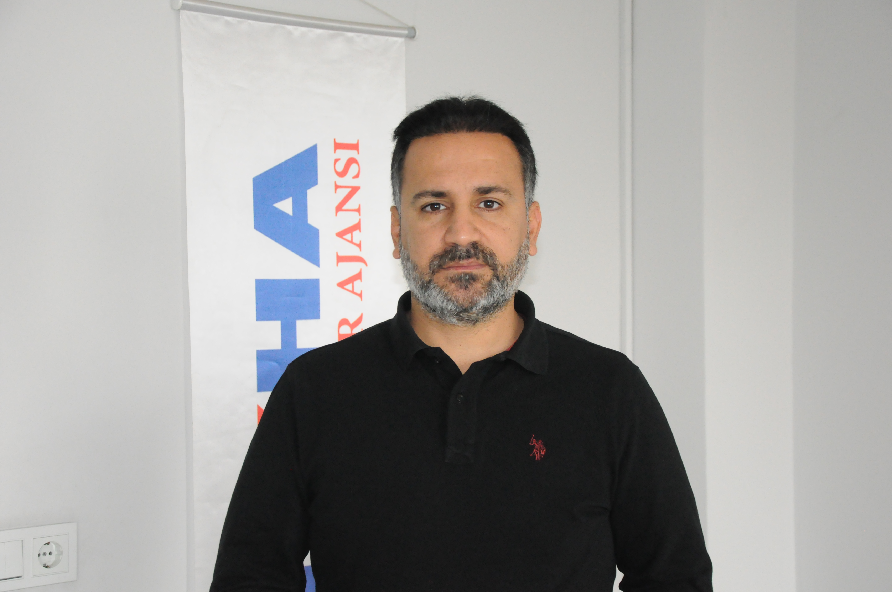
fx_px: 3415
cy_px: 296
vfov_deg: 9.9
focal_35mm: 138
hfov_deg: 14.9
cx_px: 446
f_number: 5.6
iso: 3200
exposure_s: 1/100
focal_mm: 92
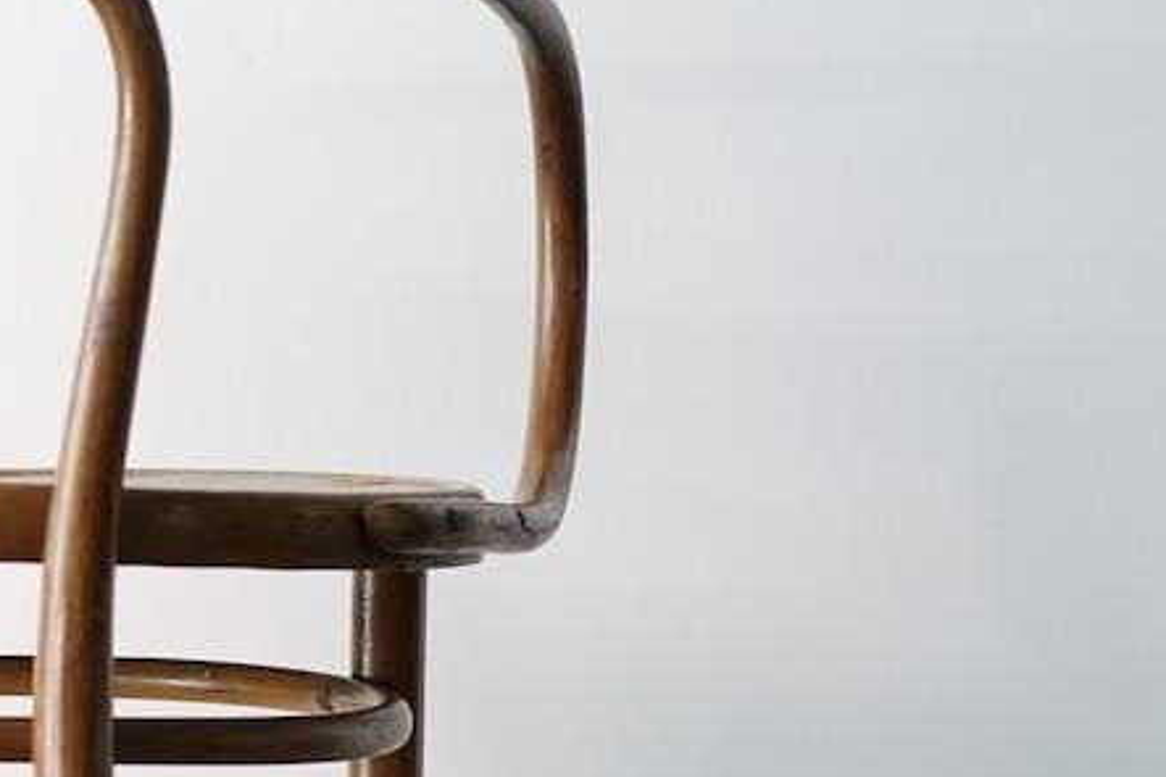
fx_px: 4824
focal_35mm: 149
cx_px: -47
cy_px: 703
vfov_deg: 9.2
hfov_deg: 13.6
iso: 640
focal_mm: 55
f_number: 2.5
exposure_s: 1/100
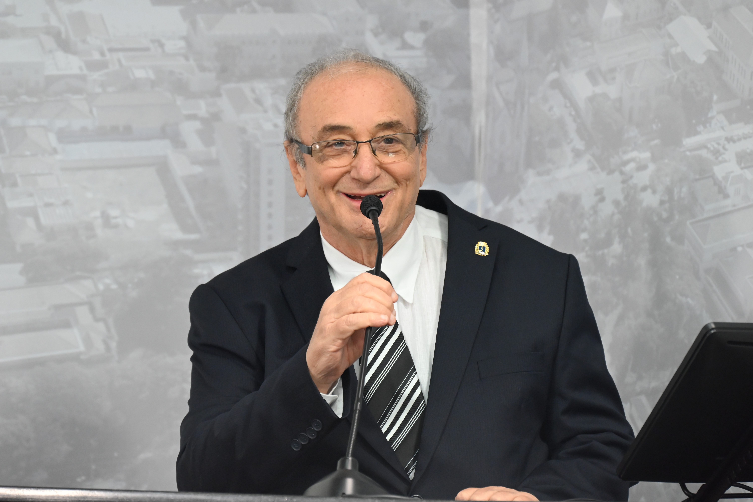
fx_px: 3139
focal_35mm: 150
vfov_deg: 9.2
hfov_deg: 13.7
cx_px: 376
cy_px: 251
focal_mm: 150
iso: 3200
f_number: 6.3
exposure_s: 1/160
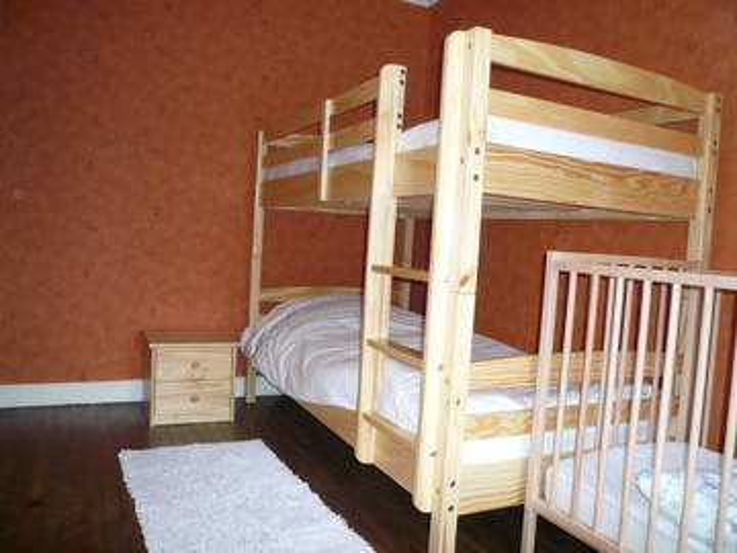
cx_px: 368
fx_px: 596
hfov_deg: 63.4
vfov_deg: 49.7
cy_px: 276
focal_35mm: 28
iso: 200
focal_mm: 4.6
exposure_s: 1/30
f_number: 2.8
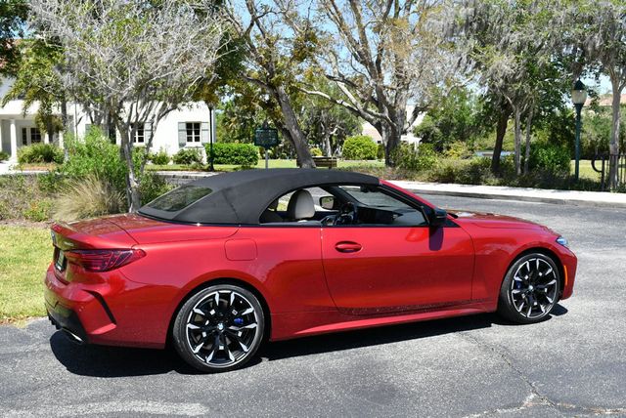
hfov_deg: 44.5
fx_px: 766
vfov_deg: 30.6
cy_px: 209
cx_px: 313
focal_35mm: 44
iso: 140
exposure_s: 1/250
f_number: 8
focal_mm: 22
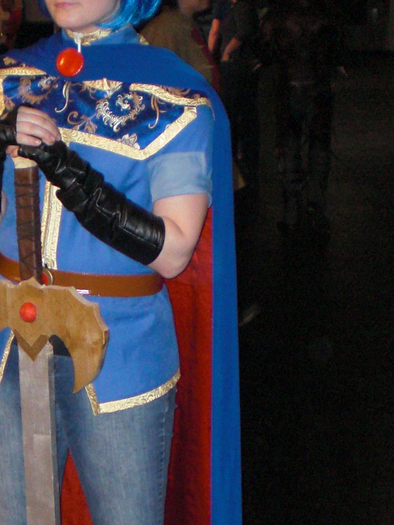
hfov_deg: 16.0
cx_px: 106
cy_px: 350
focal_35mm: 92
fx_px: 1396
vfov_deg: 21.2
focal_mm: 6.3
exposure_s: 1/60
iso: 200
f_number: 3.1
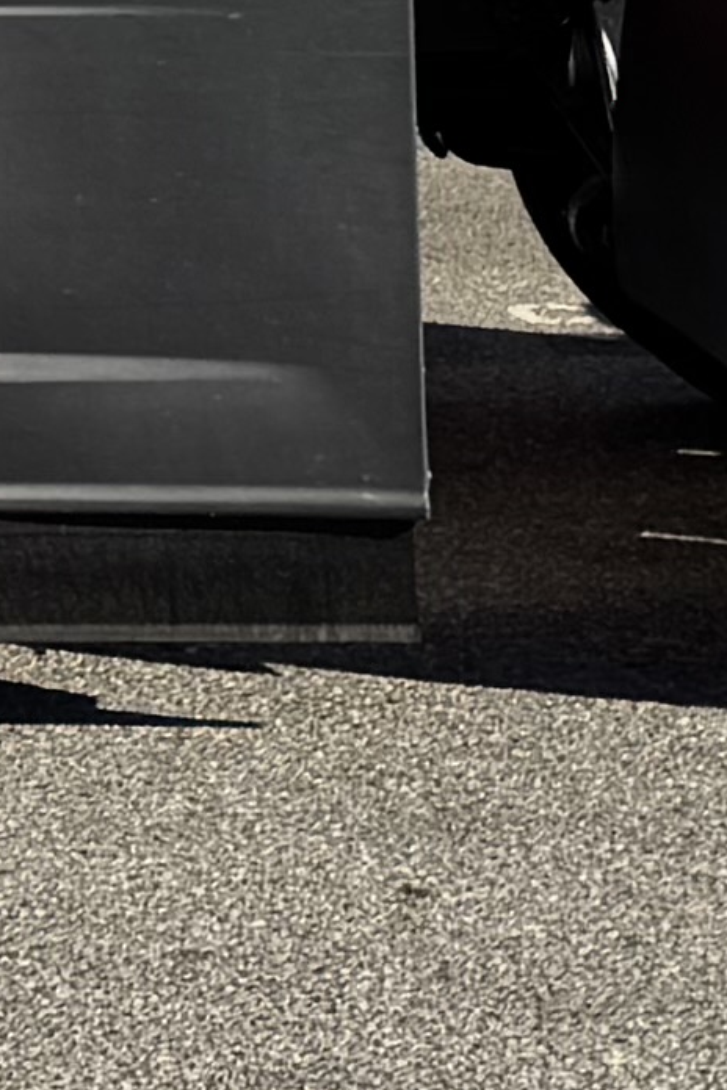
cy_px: -794
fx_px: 6209
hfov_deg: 6.6
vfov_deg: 9.6
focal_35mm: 205
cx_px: -483
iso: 80
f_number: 1.78
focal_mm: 6.76
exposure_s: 1/4608
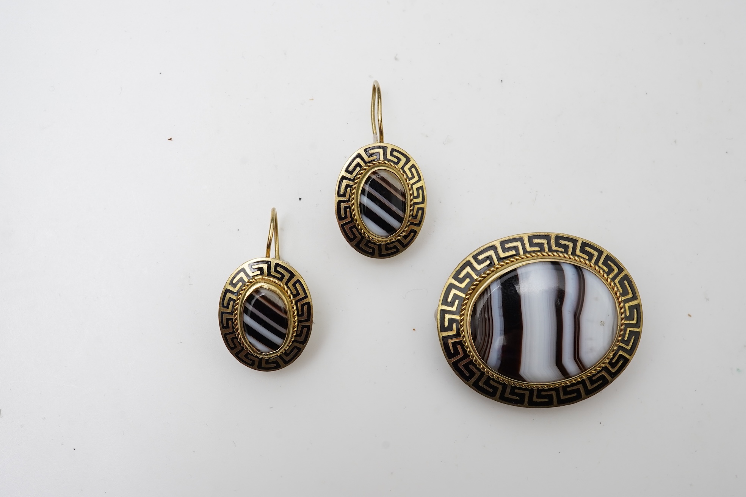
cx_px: 373
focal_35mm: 45
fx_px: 932
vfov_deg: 29.9
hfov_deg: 43.6
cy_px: 248
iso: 640
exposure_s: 1/125
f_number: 20
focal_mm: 30
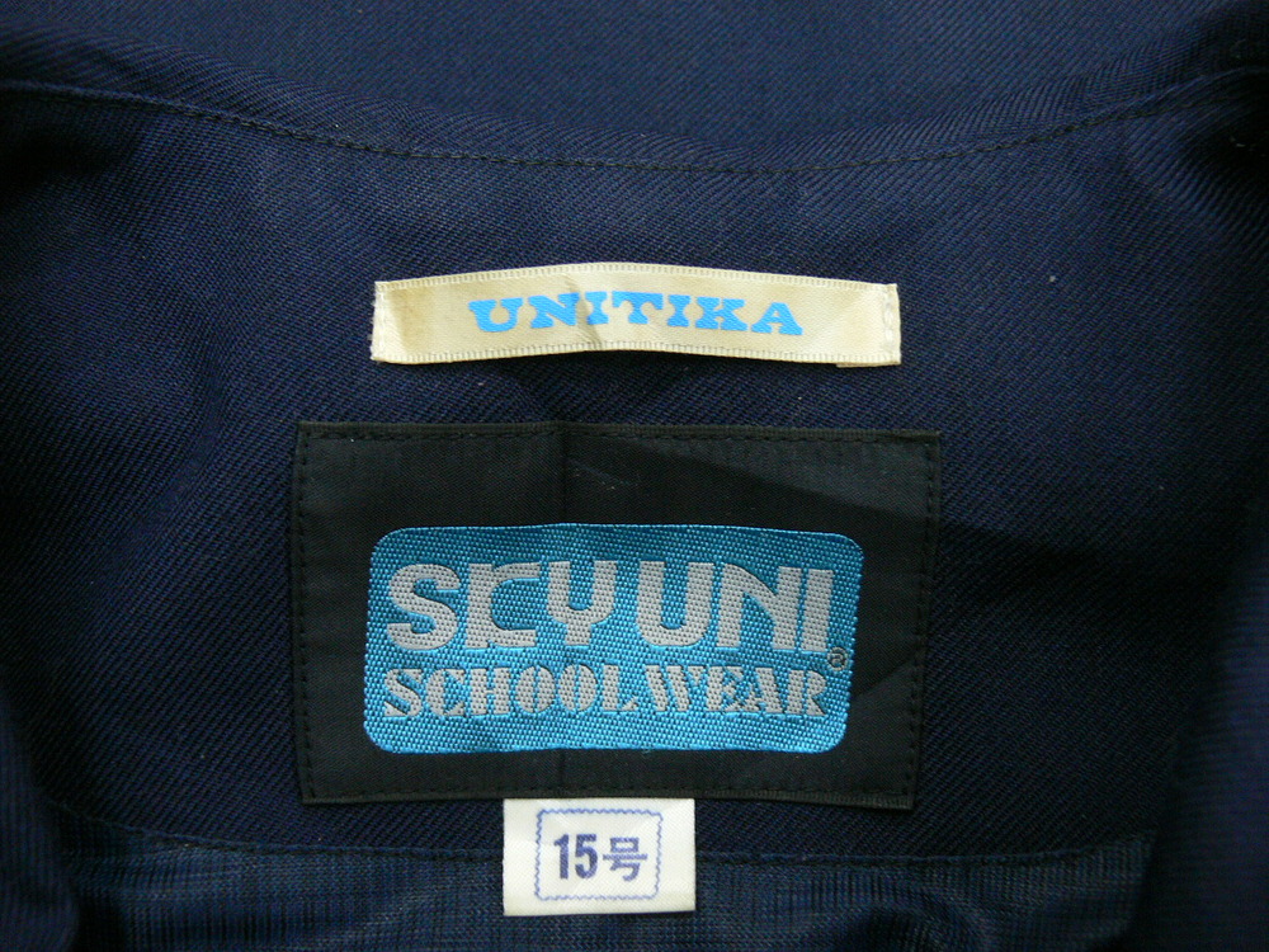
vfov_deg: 40.7
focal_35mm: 35
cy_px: 476
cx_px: 634
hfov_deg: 52.6
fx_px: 1283
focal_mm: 7.4
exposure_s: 1/20
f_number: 2.8
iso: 200
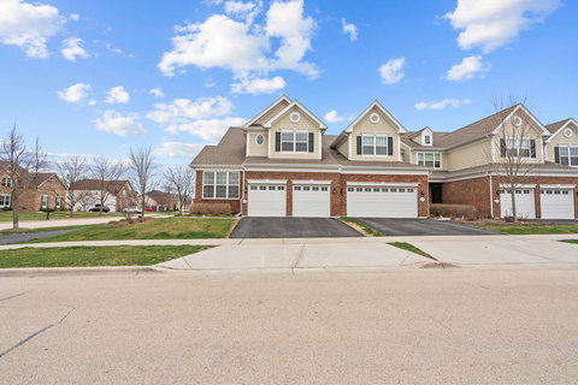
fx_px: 257
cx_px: 289
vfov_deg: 73.7
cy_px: 192
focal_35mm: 16
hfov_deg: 96.7
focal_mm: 16
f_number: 9
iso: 400
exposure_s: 1/320
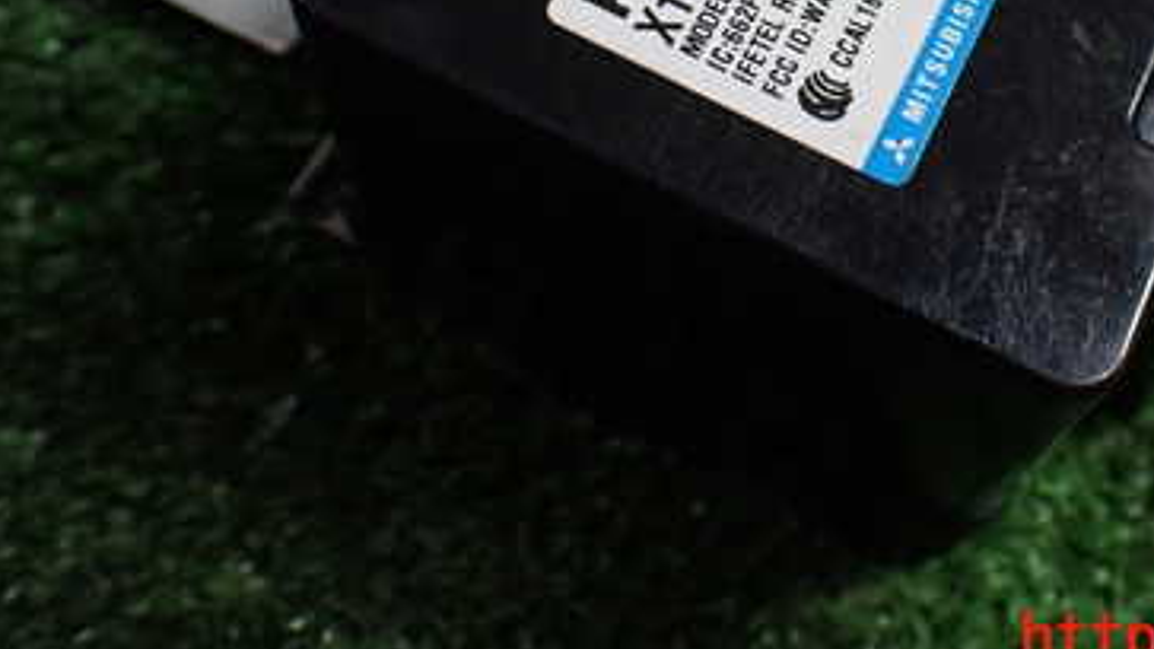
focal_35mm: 54
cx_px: 785
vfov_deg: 21.3
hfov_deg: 38.0
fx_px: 1652
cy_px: -35
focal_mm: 5.4
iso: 500
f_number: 2.3
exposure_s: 1/125
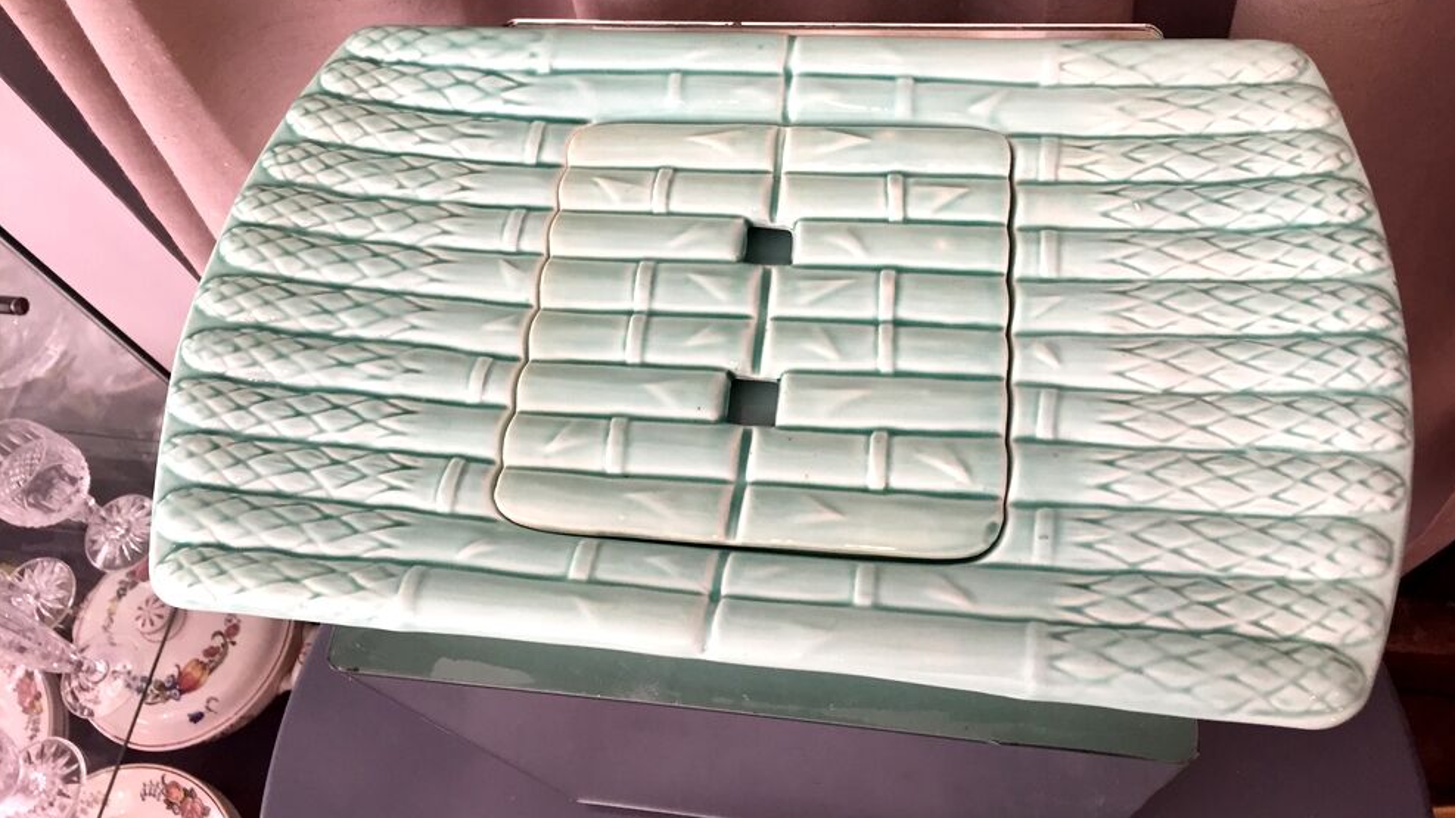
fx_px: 1234
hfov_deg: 61.0
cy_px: 274
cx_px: 736
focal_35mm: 32
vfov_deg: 36.3
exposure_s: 1/33
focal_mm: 4.15
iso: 50
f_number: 2.2
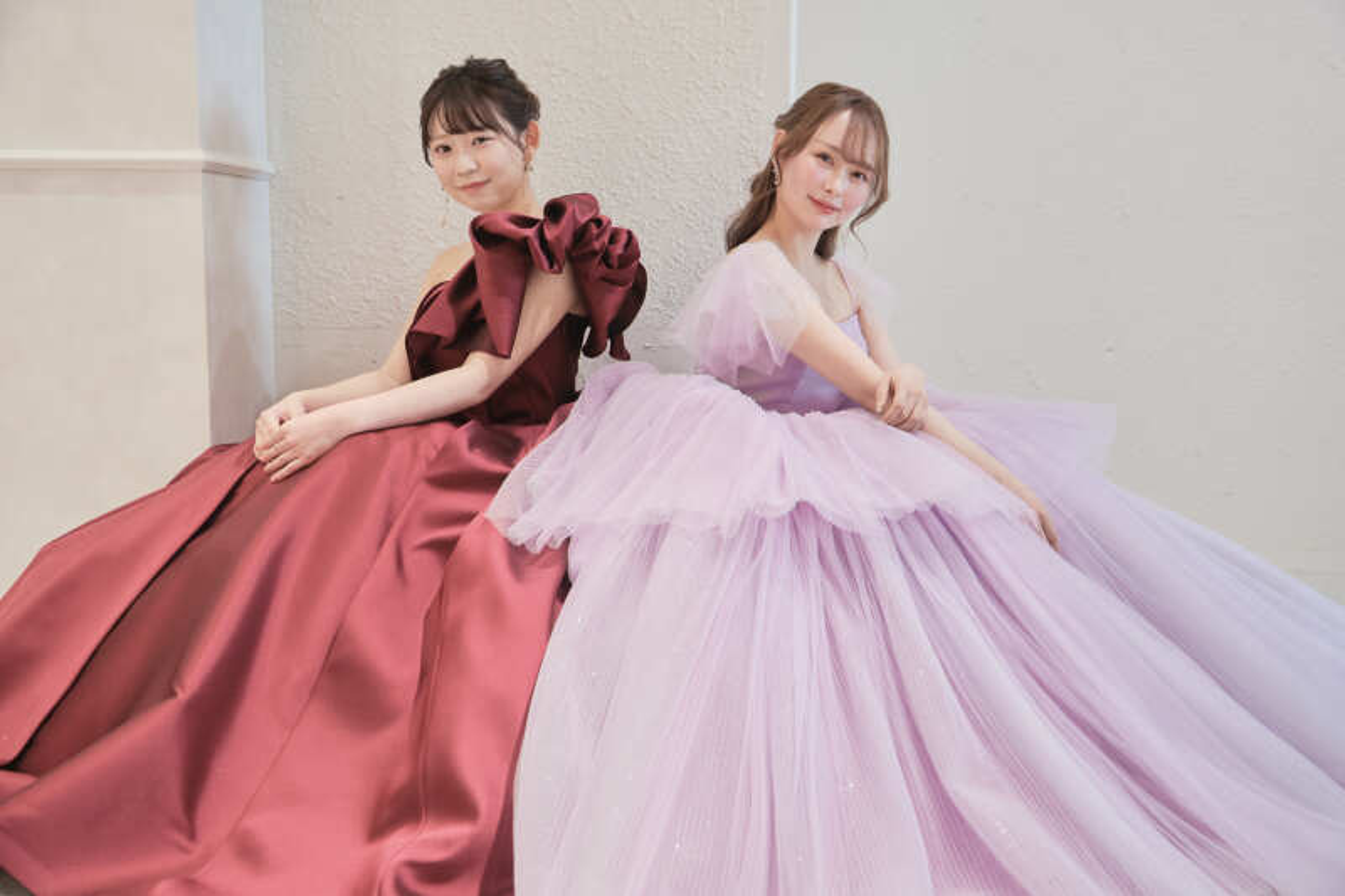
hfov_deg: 50.7
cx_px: 672
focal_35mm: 38
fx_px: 1419
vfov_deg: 35.0
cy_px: 448
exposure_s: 1/100
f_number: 3.2
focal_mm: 25.1
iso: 640
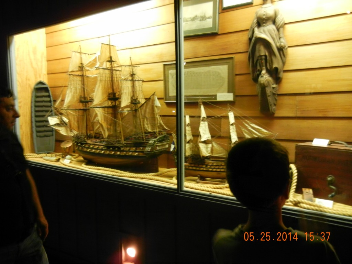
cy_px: 132
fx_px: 305
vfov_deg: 46.8
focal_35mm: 30
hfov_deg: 60.0
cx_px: 176
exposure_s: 1/2.5
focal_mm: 5.4
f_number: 3.5
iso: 200
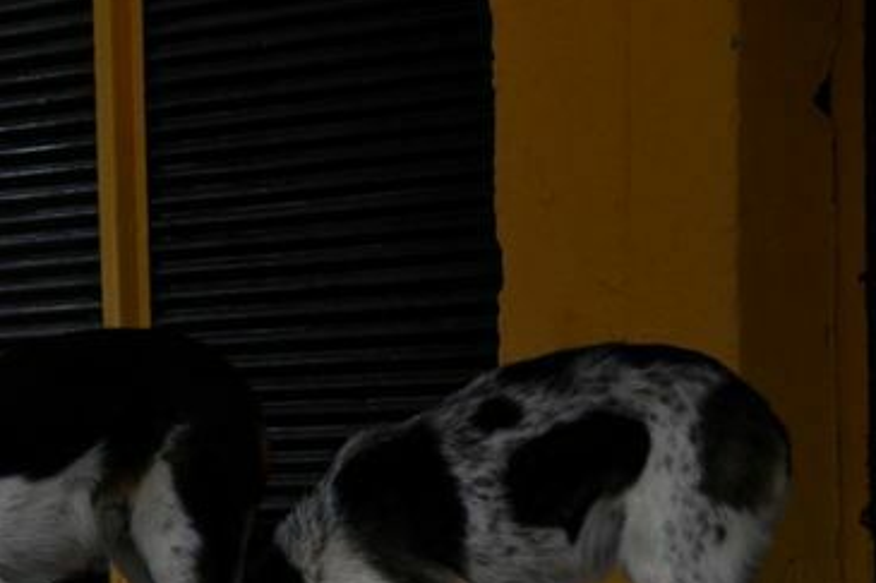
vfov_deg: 10.1
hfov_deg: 14.9
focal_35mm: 135
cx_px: 5
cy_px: 551
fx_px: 3283
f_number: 4.5
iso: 800
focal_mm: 65
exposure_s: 1/160
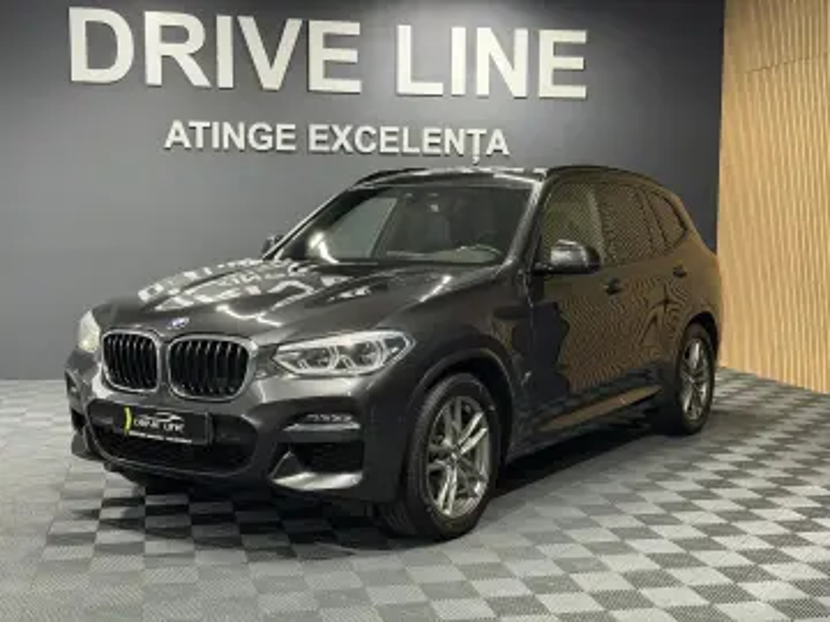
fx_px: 1151
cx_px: 415
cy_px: 311
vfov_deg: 30.3
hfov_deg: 39.7
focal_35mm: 48
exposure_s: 1/100
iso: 320
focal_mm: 6.76
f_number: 1.78
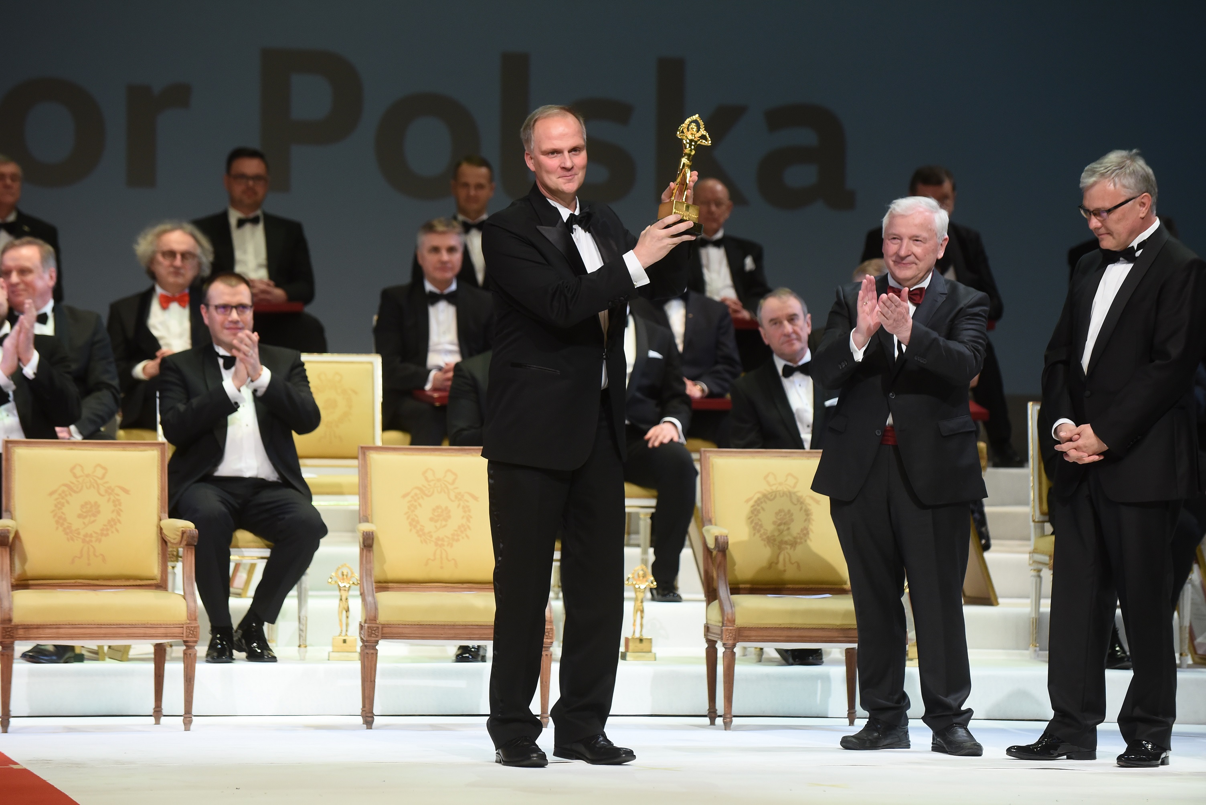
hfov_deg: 12.1
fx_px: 5697
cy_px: 402
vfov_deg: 8.1
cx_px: 603
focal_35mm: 170
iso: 2000
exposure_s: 1/250
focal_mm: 170
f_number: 3.5
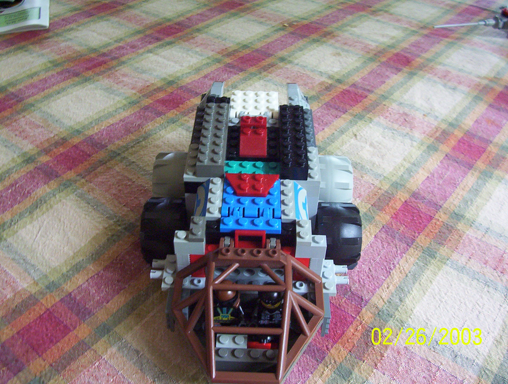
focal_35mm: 43
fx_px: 633
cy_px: 192
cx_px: 254
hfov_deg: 43.8
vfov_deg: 33.7
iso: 200
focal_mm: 5.77
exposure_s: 1/21.9
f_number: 2.73
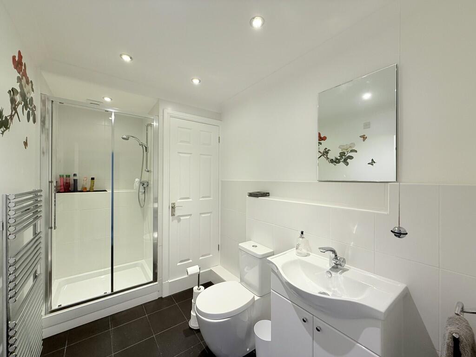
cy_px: 178
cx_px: 238
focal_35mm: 14
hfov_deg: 102.1
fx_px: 193
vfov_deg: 85.7
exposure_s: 1/100
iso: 160
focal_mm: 2.22
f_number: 2.2
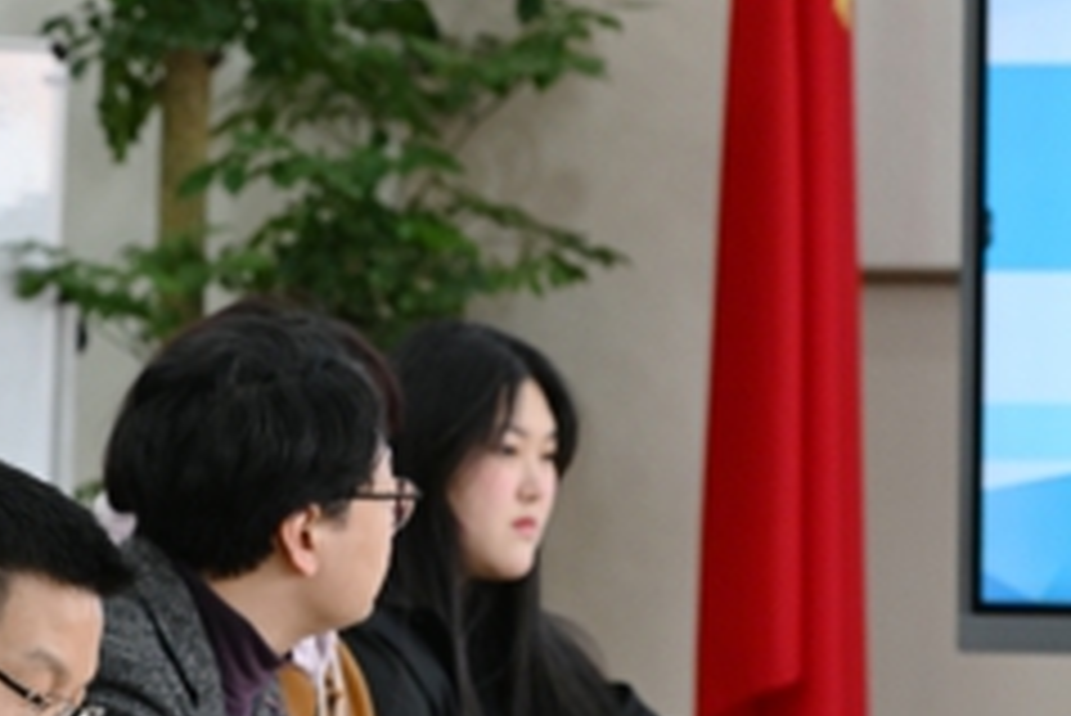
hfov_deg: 8.5
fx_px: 7144
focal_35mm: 240
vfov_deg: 5.7
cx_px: -324
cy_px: 844
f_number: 5
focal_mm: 84
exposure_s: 1/250
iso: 1250
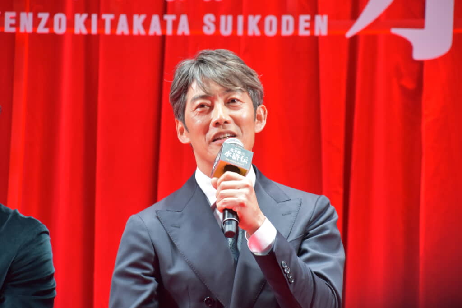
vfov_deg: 6.8
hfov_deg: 10.2
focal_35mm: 202
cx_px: 231
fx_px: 2599
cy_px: 154
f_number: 6
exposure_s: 1/40
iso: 800
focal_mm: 135
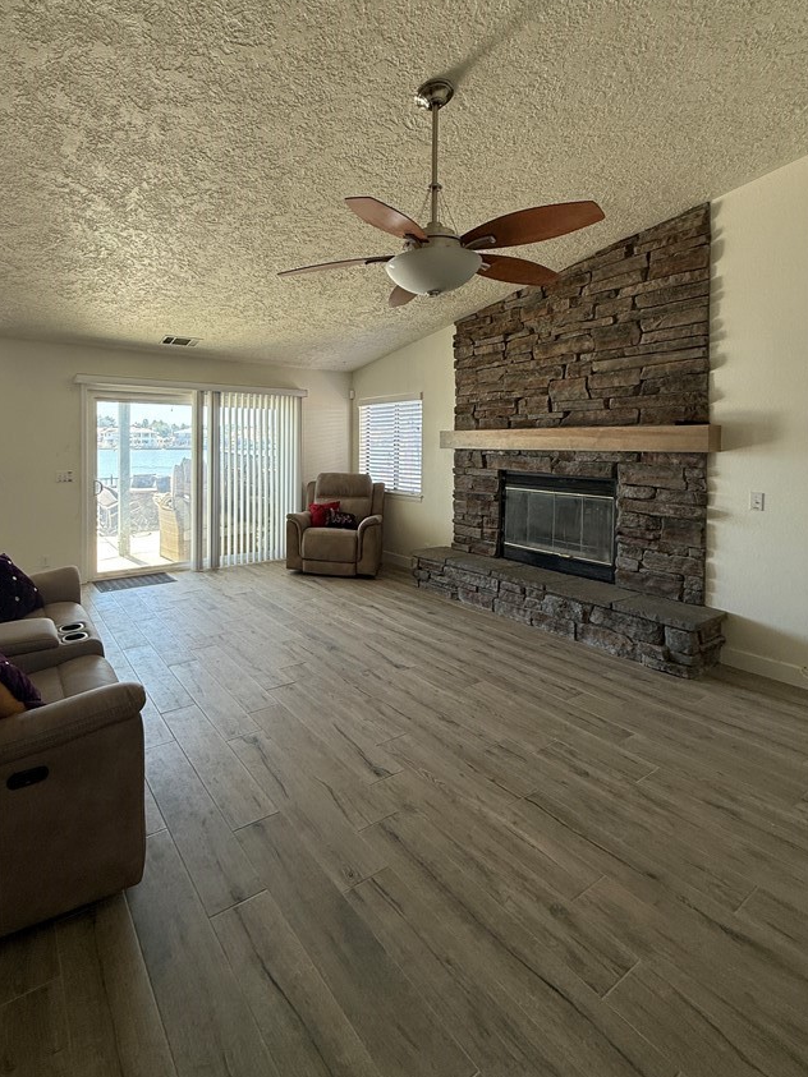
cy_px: 452
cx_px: 322
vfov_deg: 90.3
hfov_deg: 73.9
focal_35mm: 17
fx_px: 529
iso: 64
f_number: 2.2
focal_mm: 2.22
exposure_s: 1/108
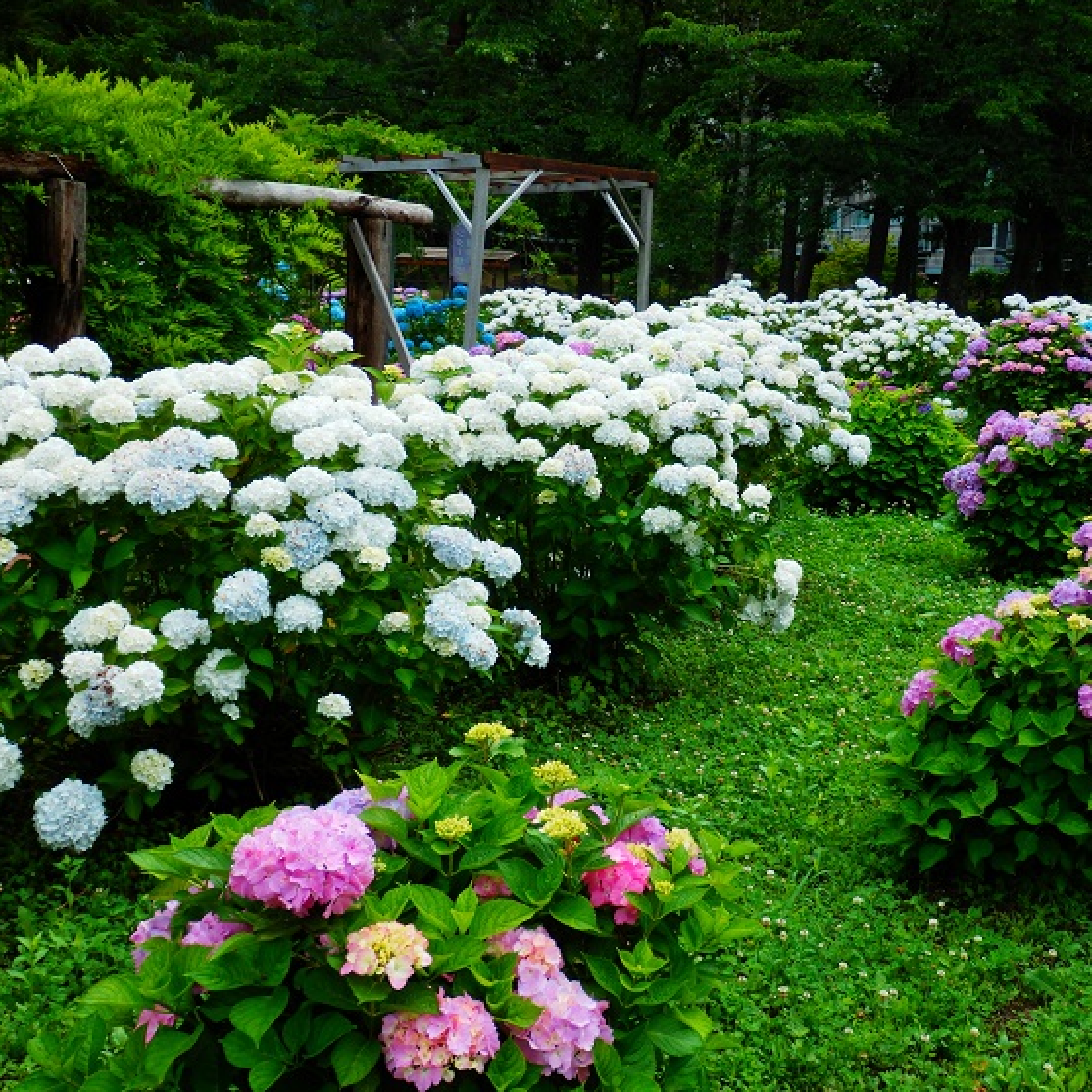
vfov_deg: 38.3
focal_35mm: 44
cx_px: 651
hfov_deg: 38.2
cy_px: 549
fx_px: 1570
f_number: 3.6
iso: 80
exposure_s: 1/500
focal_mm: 6.6
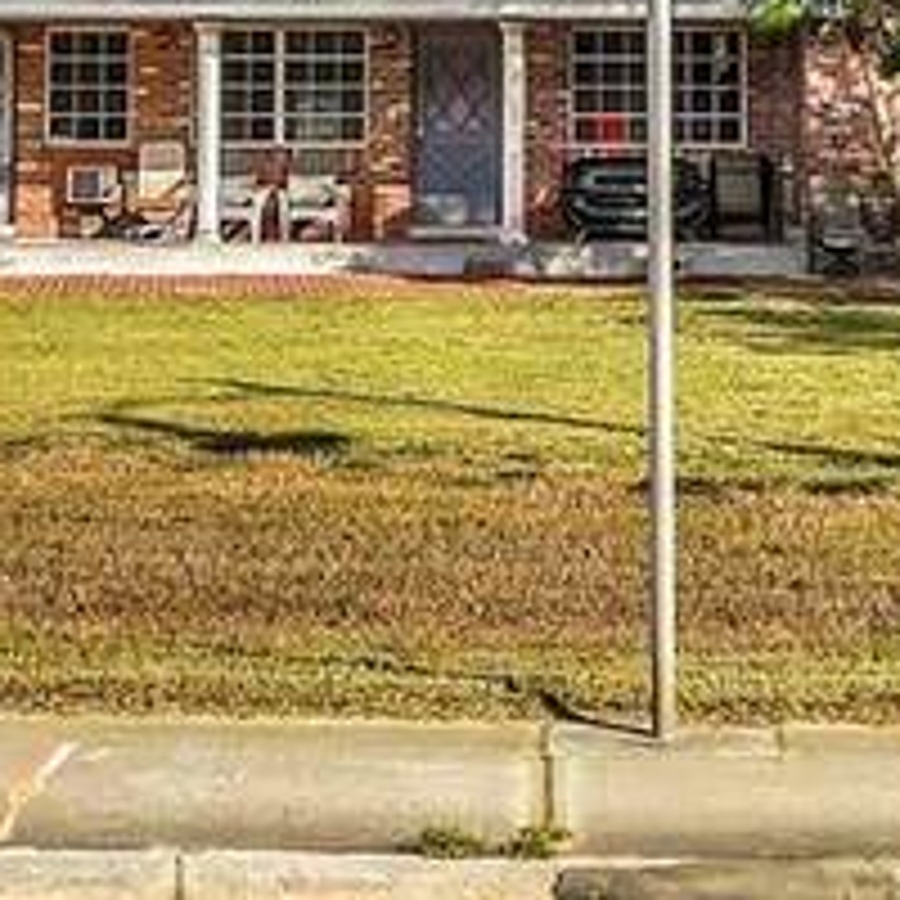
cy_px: -128
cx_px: 464
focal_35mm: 114
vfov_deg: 14.9
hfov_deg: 15.3
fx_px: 3353
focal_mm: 21
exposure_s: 1/320
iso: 400
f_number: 8
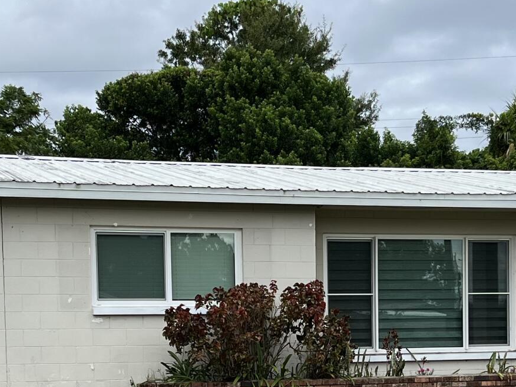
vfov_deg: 16.2
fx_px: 1327
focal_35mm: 89
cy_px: 414
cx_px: 262
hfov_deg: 22.0
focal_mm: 5.1
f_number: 1.6
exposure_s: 1/2688
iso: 50
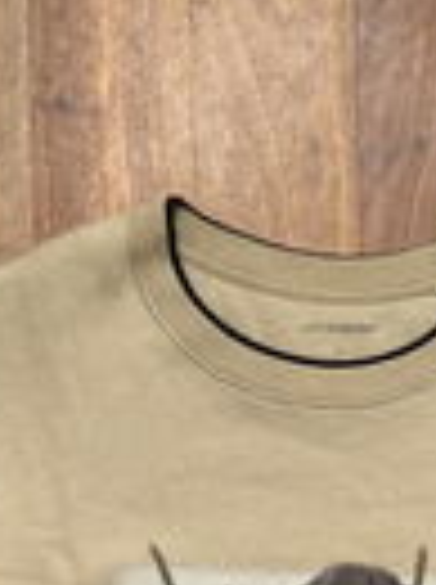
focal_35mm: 107
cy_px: 1006
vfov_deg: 16.0
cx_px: 328
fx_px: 1803
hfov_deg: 13.7
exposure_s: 1/127
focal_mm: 5.96
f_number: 1.6
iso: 32
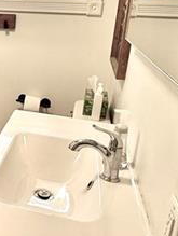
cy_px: 93
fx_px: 335
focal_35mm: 49
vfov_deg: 38.7
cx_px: -39
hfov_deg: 26.3
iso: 250
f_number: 2.2
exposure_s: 1/60
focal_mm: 2.22
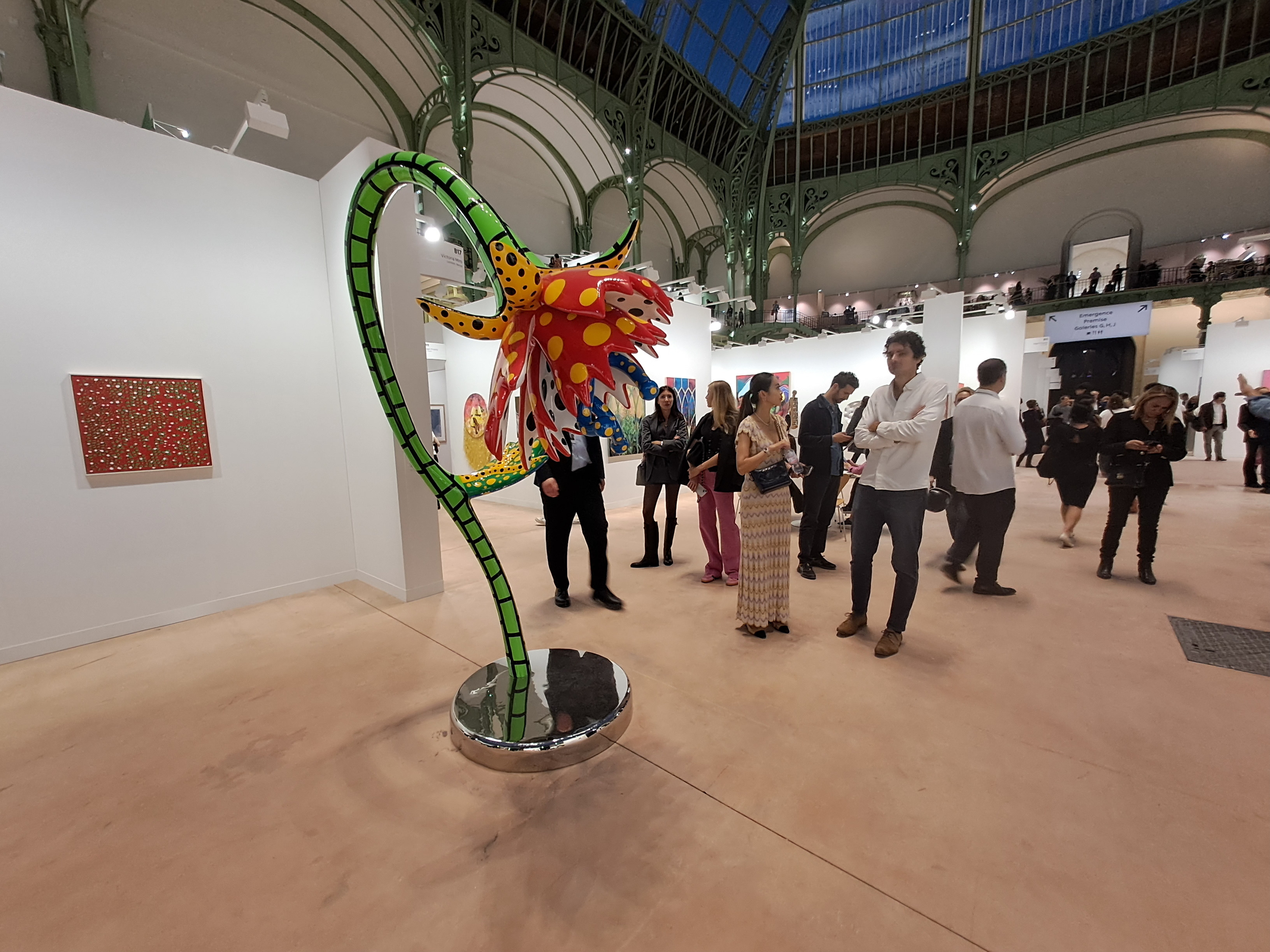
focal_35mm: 13
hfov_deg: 106.2
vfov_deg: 89.9
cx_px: 635
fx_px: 477
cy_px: 476
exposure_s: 1/50
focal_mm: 1.42
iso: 160
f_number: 2.2
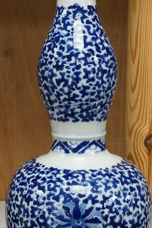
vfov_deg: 24.7
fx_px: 519
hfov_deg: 16.7
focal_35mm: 82
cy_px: 135
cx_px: 80
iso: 2500
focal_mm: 30
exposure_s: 1/160
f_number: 13
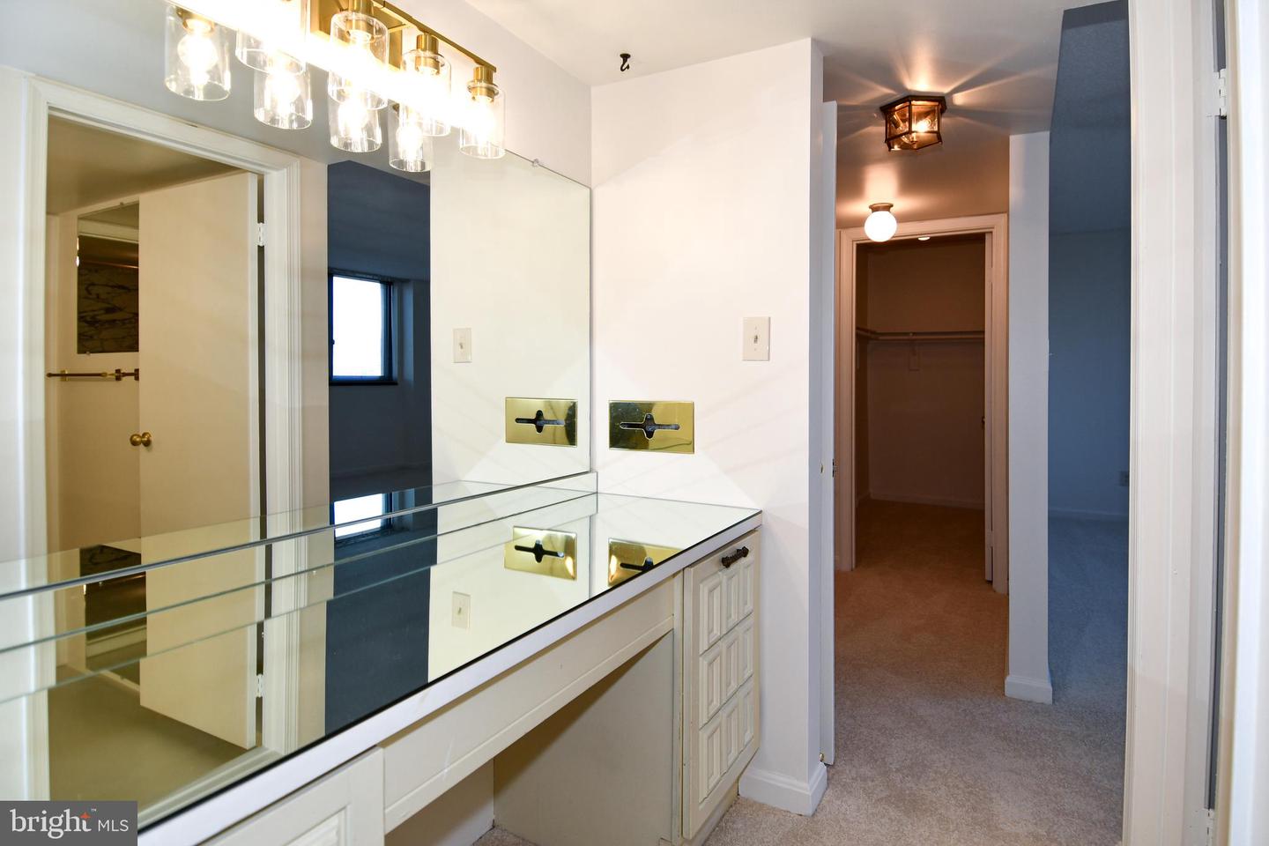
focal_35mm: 18
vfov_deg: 67.4
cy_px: 423
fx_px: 634
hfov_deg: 90.0
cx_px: 634
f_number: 5
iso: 200
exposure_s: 1/100
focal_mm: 12
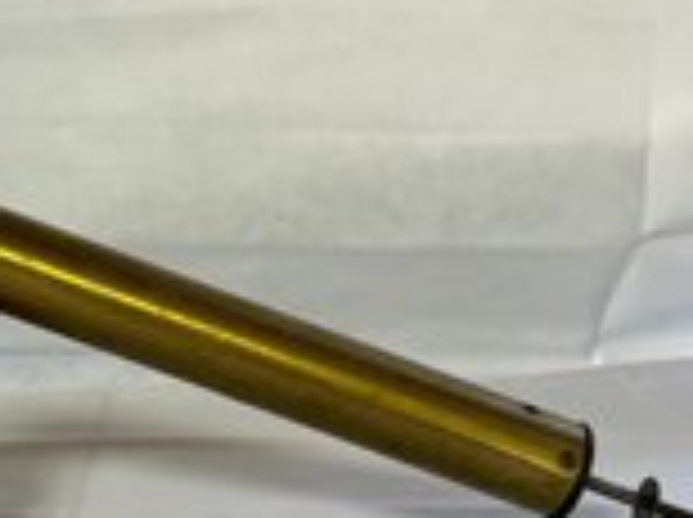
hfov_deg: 32.6
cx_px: 169
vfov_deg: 25.0
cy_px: 367
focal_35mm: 58
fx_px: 1159
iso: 50
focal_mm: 5.1
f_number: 1.6
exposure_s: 1/336
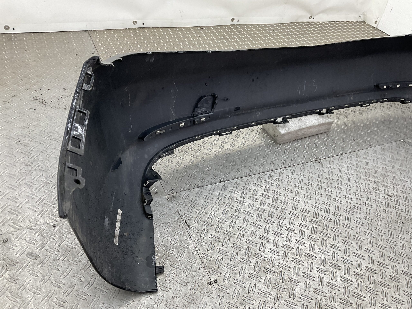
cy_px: 154
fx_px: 345
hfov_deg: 61.7
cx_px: 206
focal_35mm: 29
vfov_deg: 48.2
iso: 50
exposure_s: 1/120
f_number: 1.8
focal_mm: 3
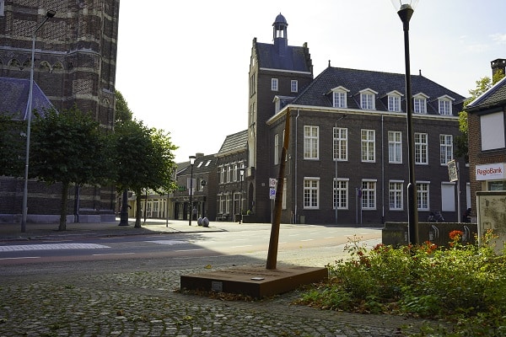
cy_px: 168
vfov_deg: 40.9
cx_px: 253
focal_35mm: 32
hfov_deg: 58.4
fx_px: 453
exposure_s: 1/200
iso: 100
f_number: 7.1
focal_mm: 32.2
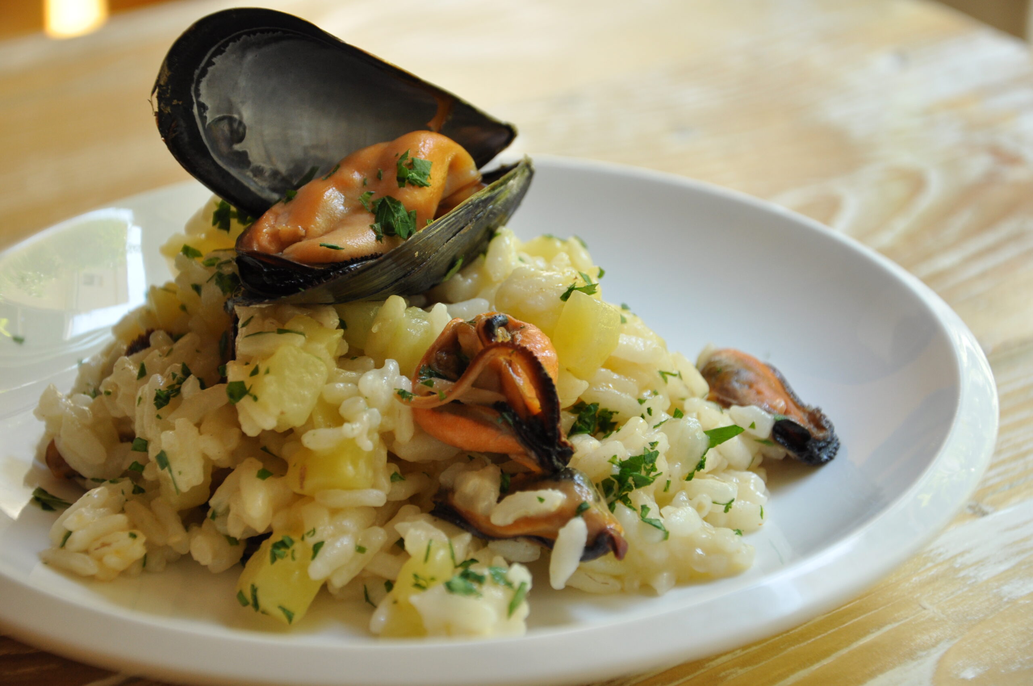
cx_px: 516
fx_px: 3009
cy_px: 343
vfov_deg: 13.0
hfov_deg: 19.5
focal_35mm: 105
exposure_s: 1/60
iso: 500
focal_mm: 70
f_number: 5.3
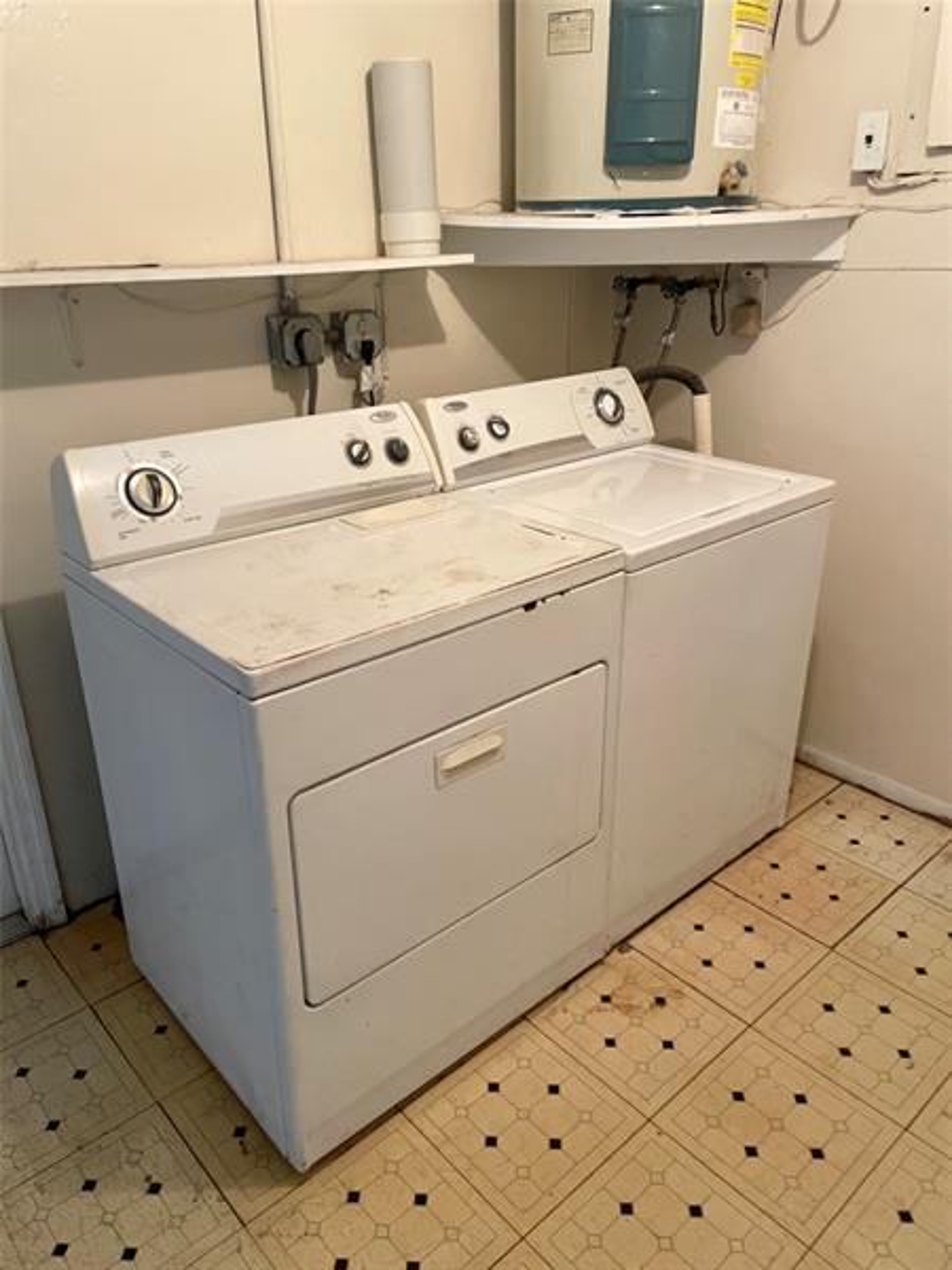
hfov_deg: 53.1
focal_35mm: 26
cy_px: 635
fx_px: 953
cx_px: 476
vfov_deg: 67.3
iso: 500
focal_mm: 4.2
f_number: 1.6
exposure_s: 1/60
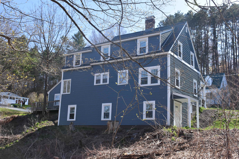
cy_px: 80
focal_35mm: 40
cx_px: 120
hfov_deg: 47.9
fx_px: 269
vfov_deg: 33.0
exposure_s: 1/320
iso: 800
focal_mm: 27
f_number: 8
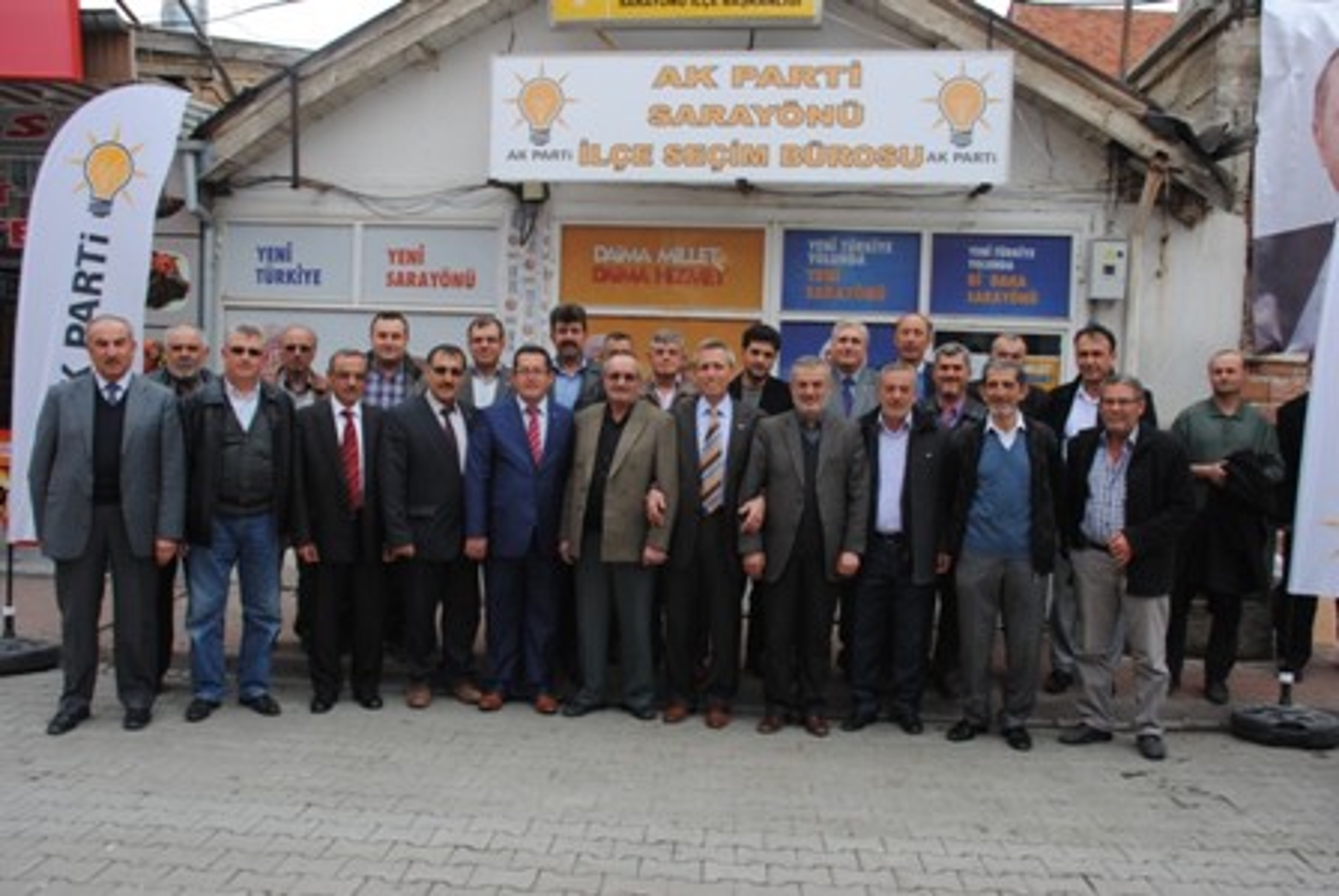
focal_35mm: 30
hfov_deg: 61.9
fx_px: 1117
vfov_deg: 43.7
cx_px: 670
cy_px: 448
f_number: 5.6
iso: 100
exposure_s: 1/125
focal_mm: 20
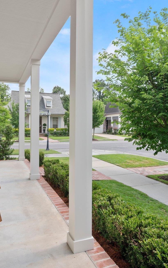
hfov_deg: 46.0
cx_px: 82
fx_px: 198
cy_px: 132
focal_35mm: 27
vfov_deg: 68.4
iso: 400
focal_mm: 17
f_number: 10
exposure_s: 1/250
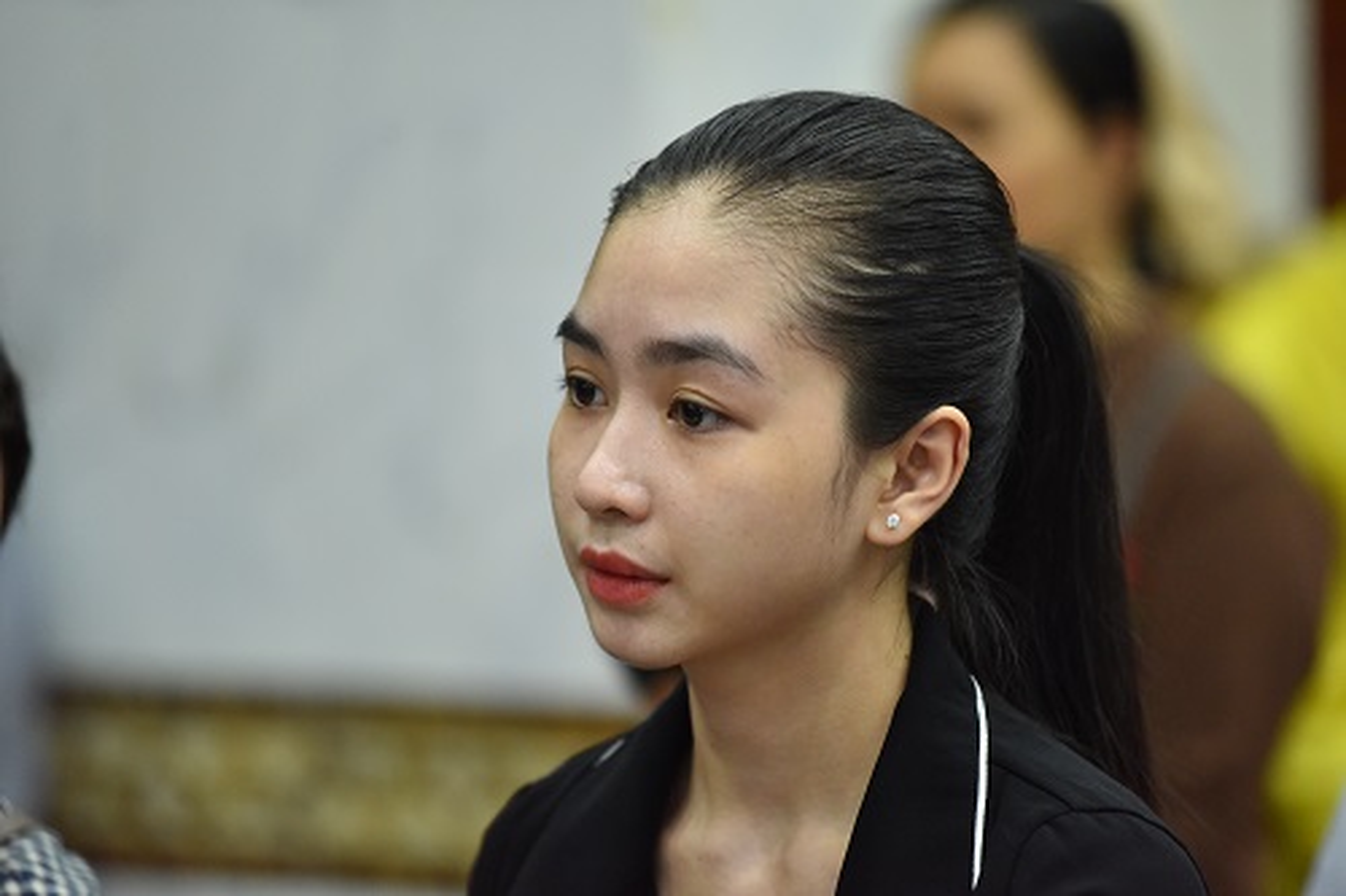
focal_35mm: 200
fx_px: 7475
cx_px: 673
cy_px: 448
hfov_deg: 10.3
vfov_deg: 6.9
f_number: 2.8
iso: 2500
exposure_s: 1/160
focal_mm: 200
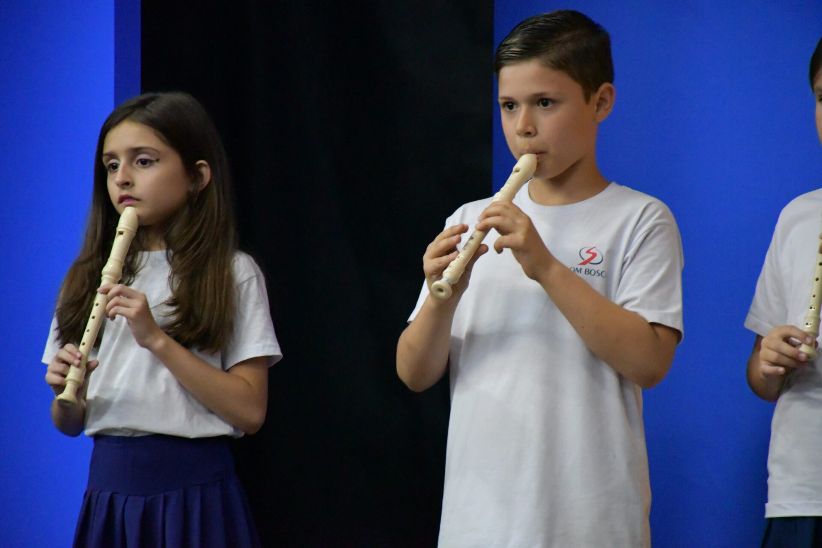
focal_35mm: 210
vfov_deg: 6.5
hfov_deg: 9.8
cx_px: 411
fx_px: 4795
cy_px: 274
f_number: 5.6
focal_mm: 140
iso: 12800
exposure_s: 1/125
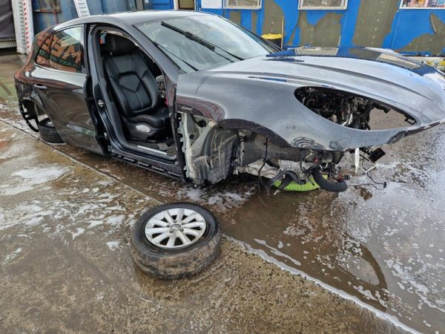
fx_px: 296
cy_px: 167
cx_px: 222
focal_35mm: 23
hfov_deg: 73.9
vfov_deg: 58.9
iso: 80
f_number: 1.8
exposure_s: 1/180
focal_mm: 5.4
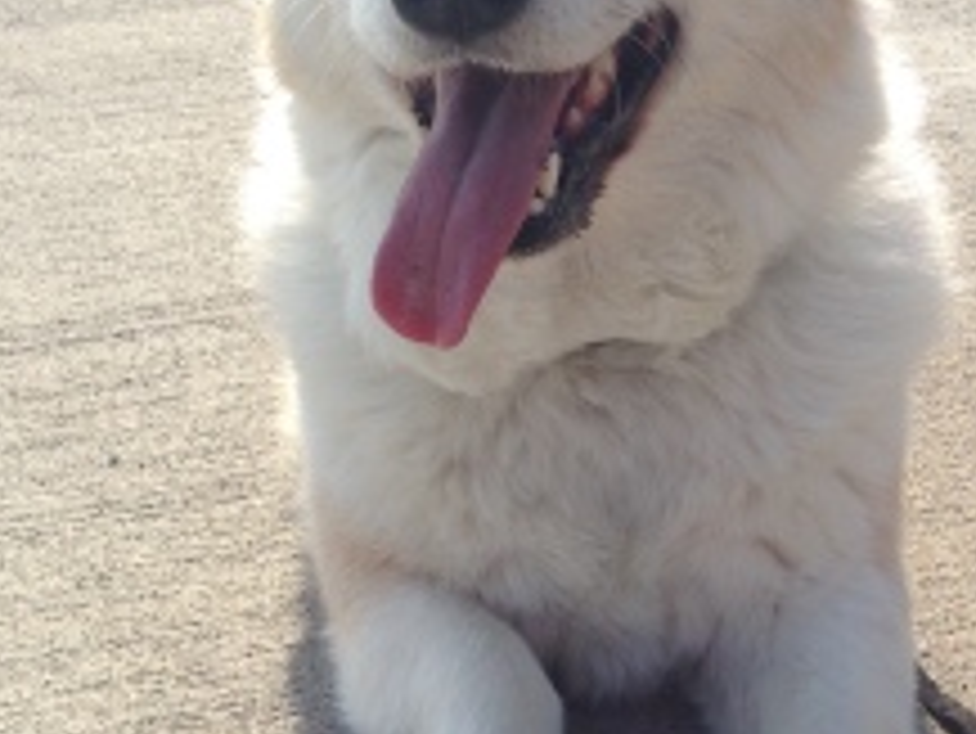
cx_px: 648
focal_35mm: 76
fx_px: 2144
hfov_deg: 25.5
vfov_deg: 19.4
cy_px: 290
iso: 50
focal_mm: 4.12
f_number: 2.4
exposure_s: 1/1323
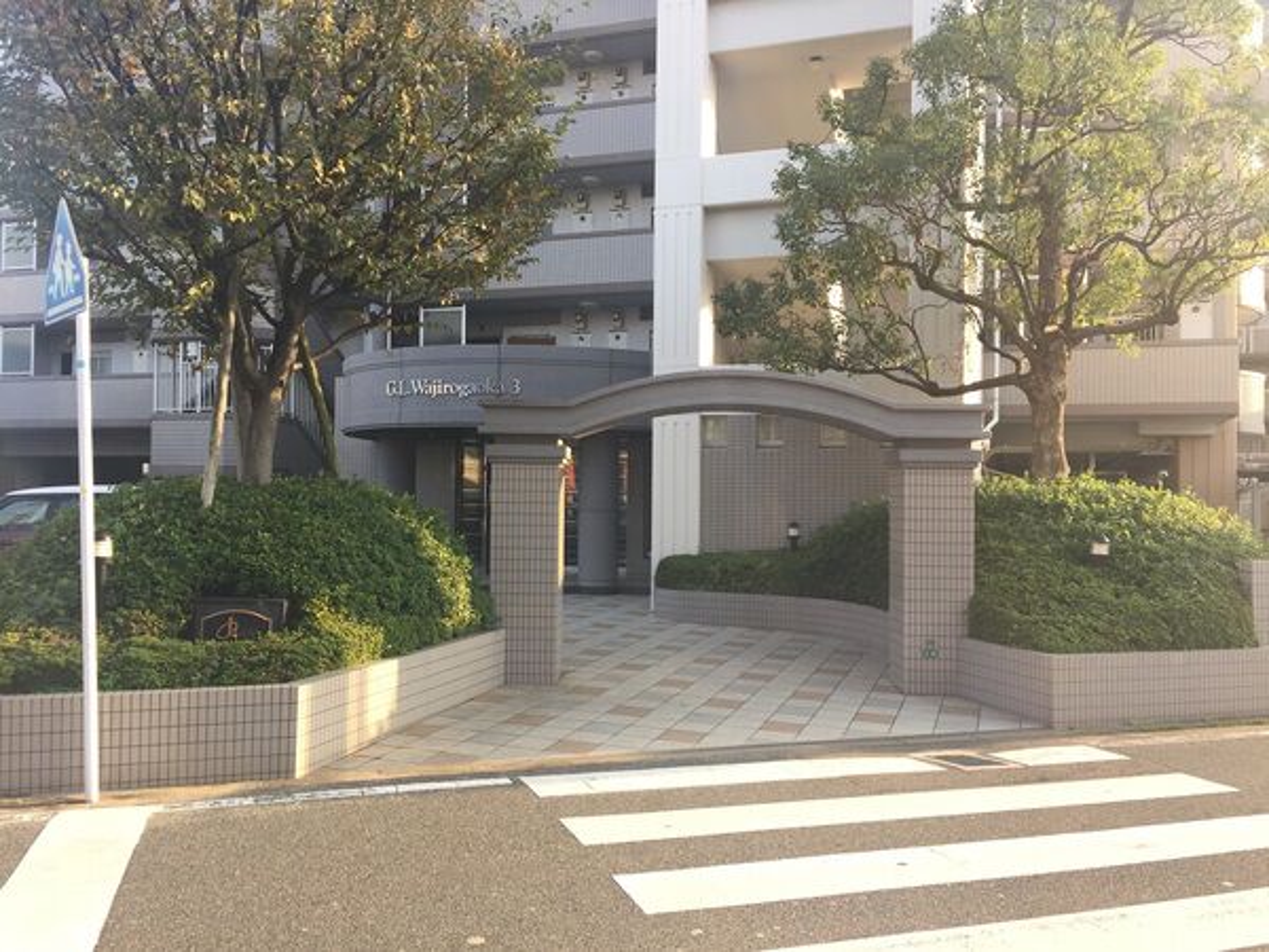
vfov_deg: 48.2
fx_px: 1063
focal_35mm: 29
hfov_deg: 61.7
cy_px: 476
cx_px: 634
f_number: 2.2
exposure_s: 1/176
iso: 32
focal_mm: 4.15
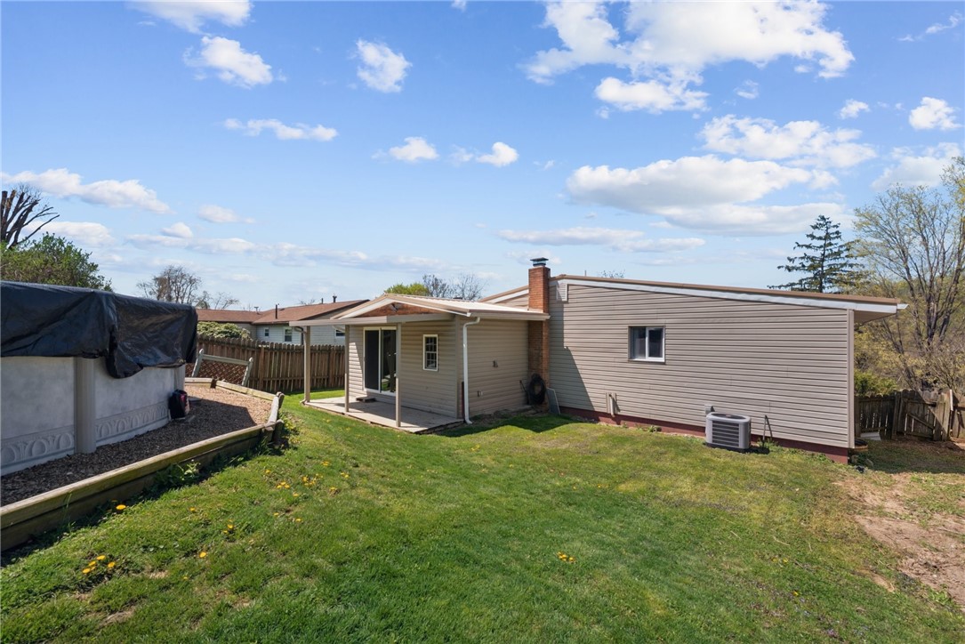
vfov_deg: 81.2
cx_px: 482
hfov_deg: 104.2
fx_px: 375
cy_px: 322
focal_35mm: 14
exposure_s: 1/500
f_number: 11
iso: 50
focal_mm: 14
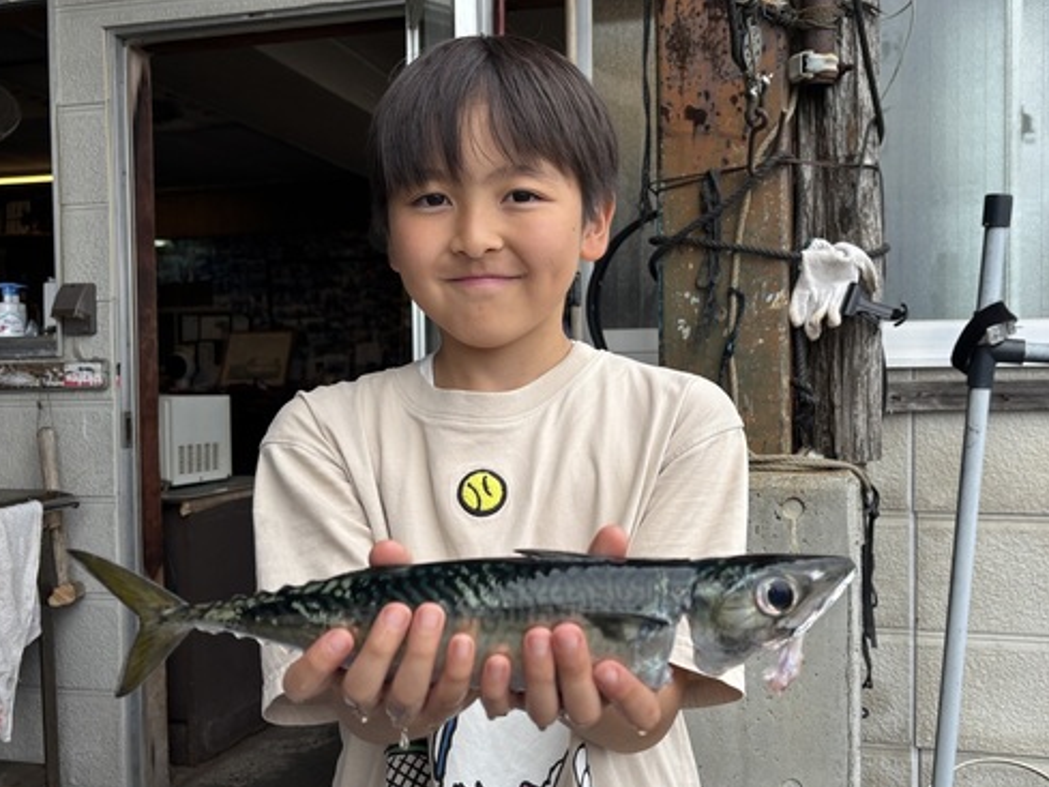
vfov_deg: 41.8
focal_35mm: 34
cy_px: 407
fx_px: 1031
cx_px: 573
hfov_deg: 53.9
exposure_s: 1/1047
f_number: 1.6
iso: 50
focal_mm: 5.96
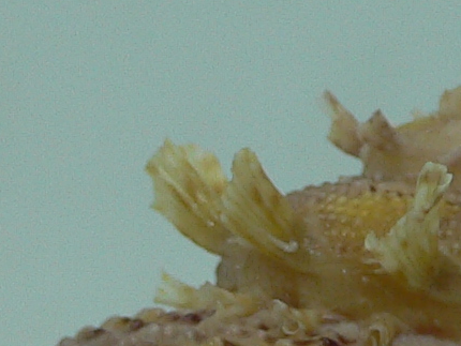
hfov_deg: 12.0
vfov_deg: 8.8
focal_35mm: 164
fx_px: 2185
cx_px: 319
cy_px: 520
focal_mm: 4.6
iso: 80
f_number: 2.8
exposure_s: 1/60
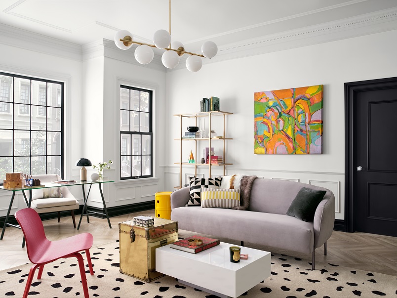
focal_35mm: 28
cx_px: 198
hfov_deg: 63.4
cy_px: 149
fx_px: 321
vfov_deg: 49.7
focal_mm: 35
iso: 100
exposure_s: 1/60
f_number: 16
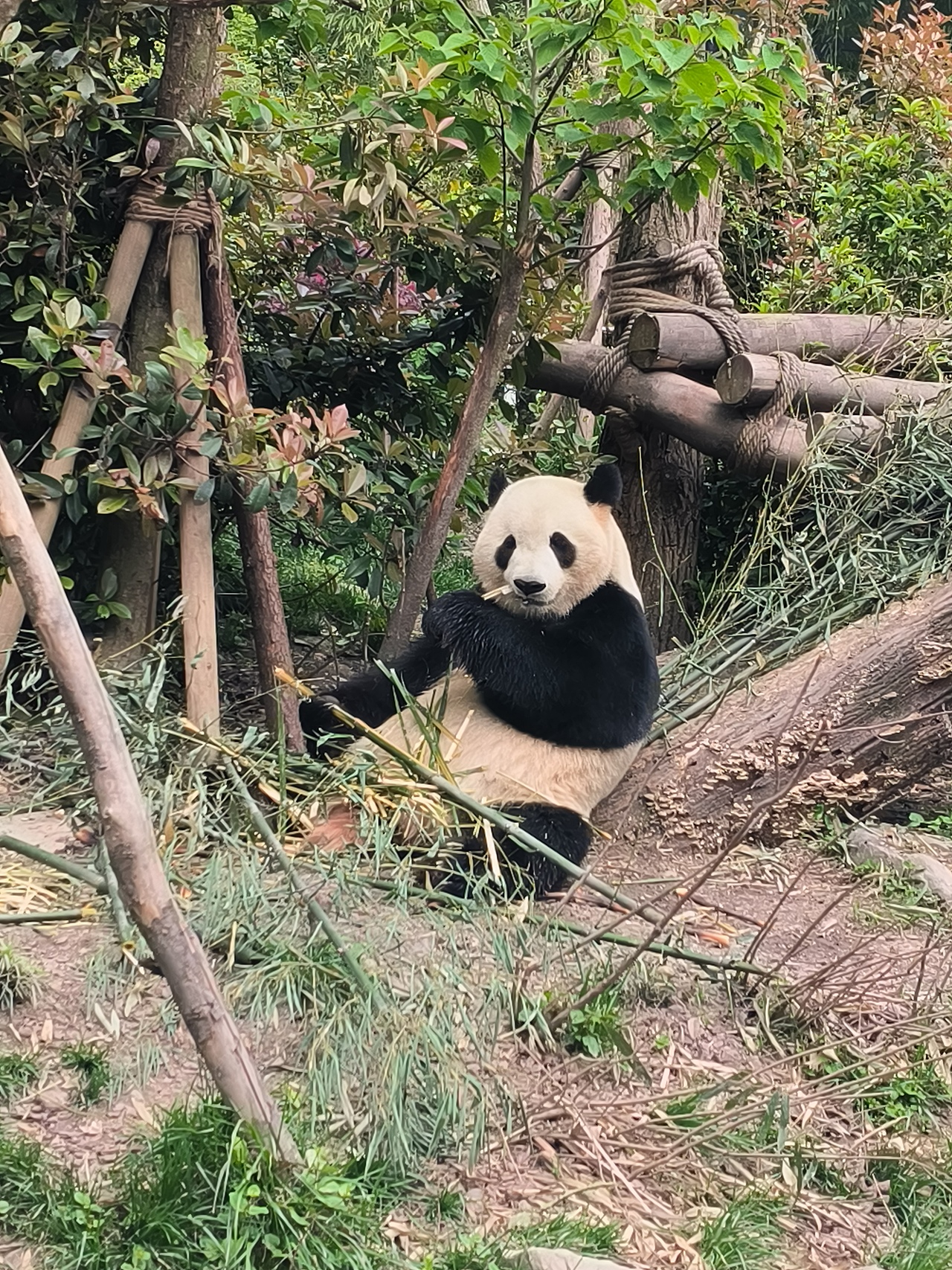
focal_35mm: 72
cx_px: 476
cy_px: 635
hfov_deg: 20.4
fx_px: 2640
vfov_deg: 27.0
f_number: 1.9
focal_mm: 5.52
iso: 100
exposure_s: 1/349
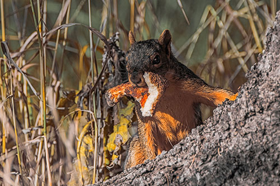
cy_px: 93
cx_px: 140
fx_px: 6609
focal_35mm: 850
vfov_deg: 1.6
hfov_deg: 2.4
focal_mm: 850
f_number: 12
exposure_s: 1/1000
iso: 1800
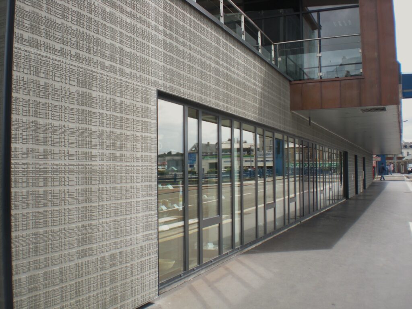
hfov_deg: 49.0
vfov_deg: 37.7
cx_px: 206
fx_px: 452
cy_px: 154
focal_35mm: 38
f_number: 4.6
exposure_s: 1/175
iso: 64
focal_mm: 6.3
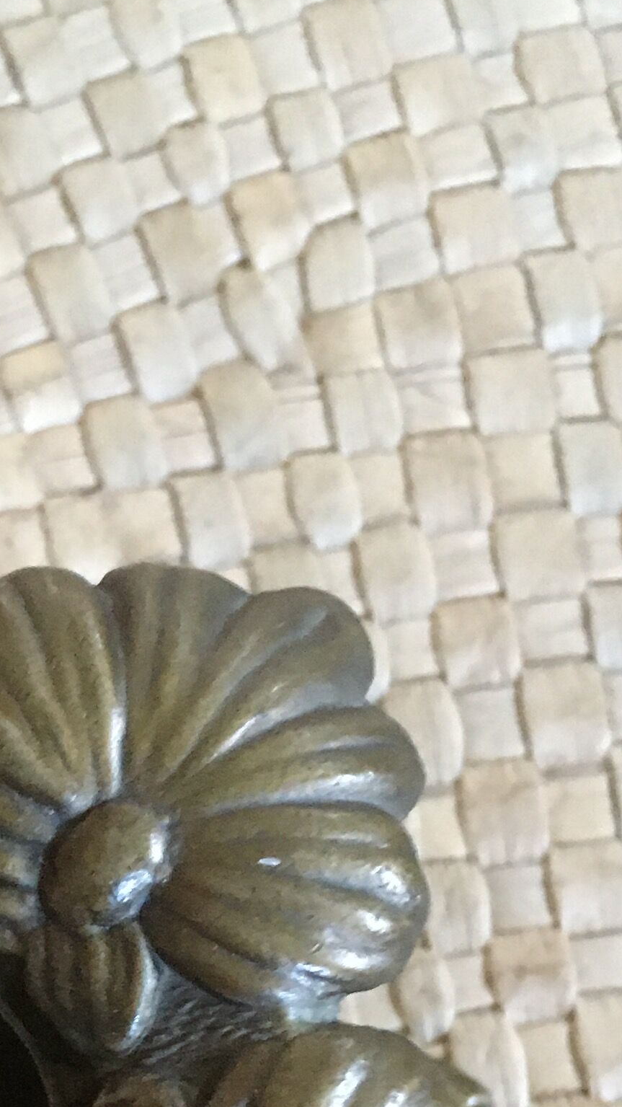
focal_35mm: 83
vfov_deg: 24.2
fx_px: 2435
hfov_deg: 13.7
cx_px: -306
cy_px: 1166
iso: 400
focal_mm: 4.15
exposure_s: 1/17
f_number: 2.2
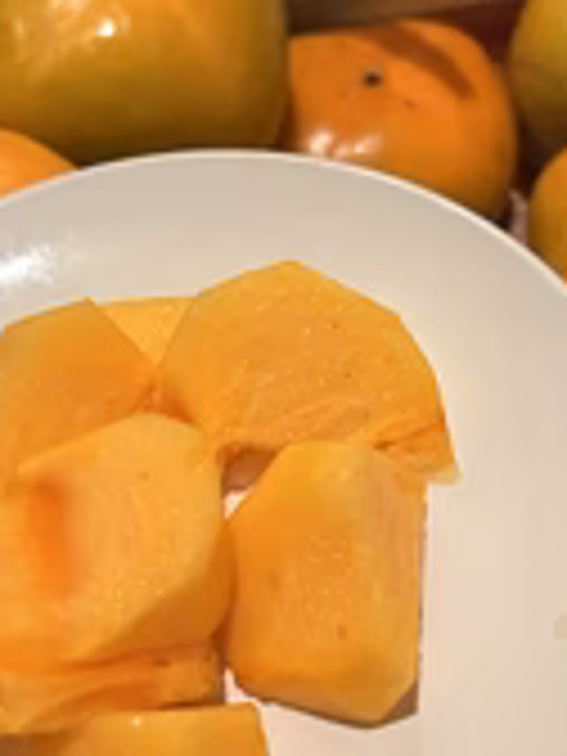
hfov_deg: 23.6
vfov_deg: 30.8
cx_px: 230
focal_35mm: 62
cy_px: 531
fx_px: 1354
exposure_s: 1/50
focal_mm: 5.7
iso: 500
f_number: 1.5
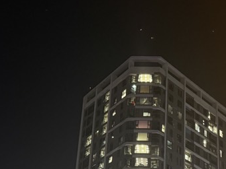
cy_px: 176
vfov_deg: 19.7
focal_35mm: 72
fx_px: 470
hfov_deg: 26.8
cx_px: 157
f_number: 1.78
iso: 800
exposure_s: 1/25
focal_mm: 6.76
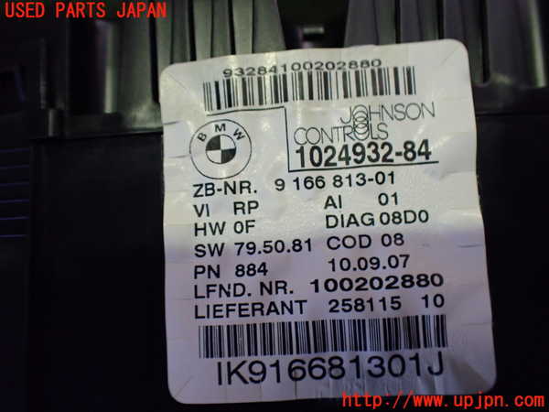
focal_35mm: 30
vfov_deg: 46.8
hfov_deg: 60.0
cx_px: 274
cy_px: 206
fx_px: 476
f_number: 2.3
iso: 640
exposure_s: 1/125
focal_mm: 5.4
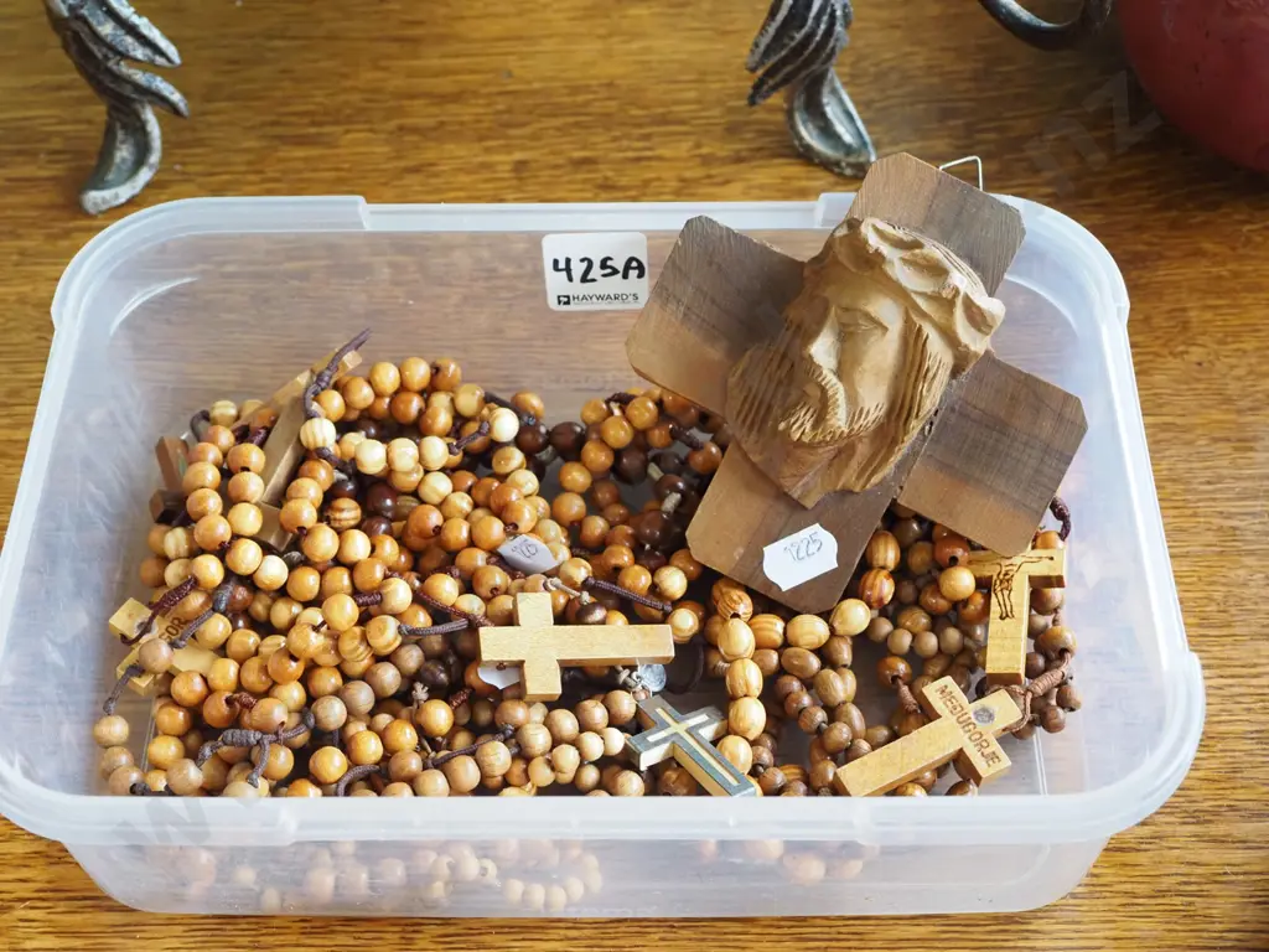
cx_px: 634
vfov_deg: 28.0
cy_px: 476
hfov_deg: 36.8
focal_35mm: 52
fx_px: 1906
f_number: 5.6
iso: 3200
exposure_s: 1/200
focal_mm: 26
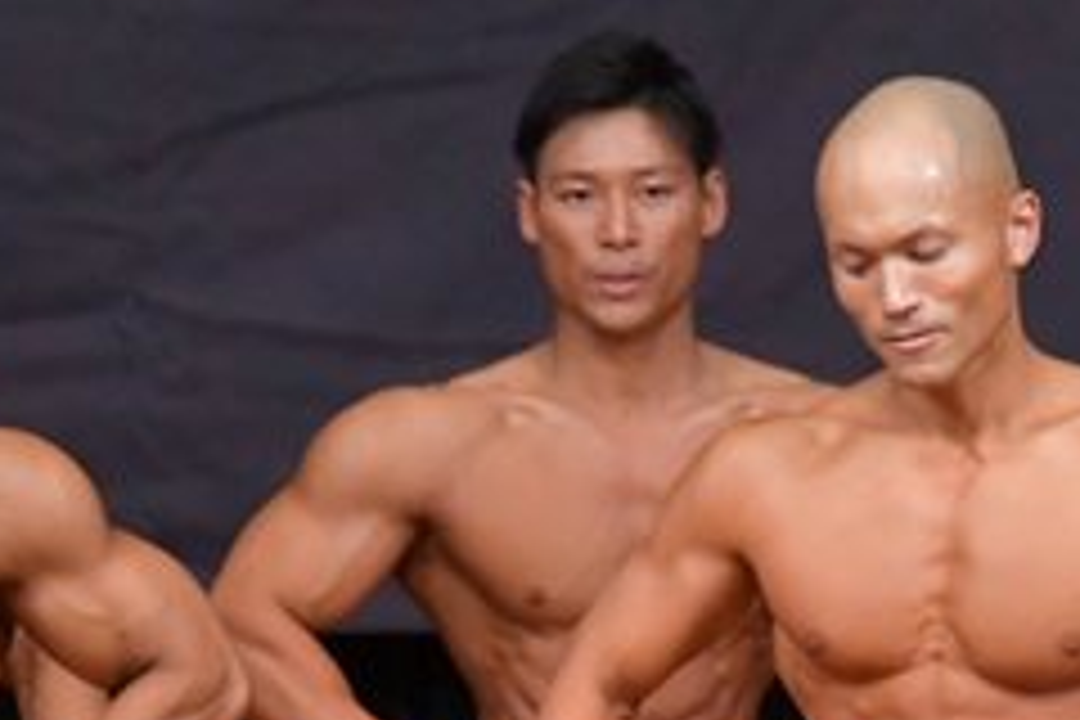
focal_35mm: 967
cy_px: 1012
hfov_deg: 2.1
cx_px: 1114
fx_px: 29008
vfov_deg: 1.4
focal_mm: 200
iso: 5000
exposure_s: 1/400
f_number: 5.6
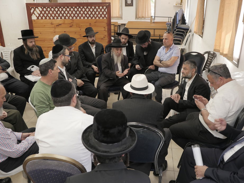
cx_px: 122
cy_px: 92
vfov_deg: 44.1
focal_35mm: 32
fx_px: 226
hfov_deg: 56.8
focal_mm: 16
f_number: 2.8
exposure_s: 1/160
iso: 640
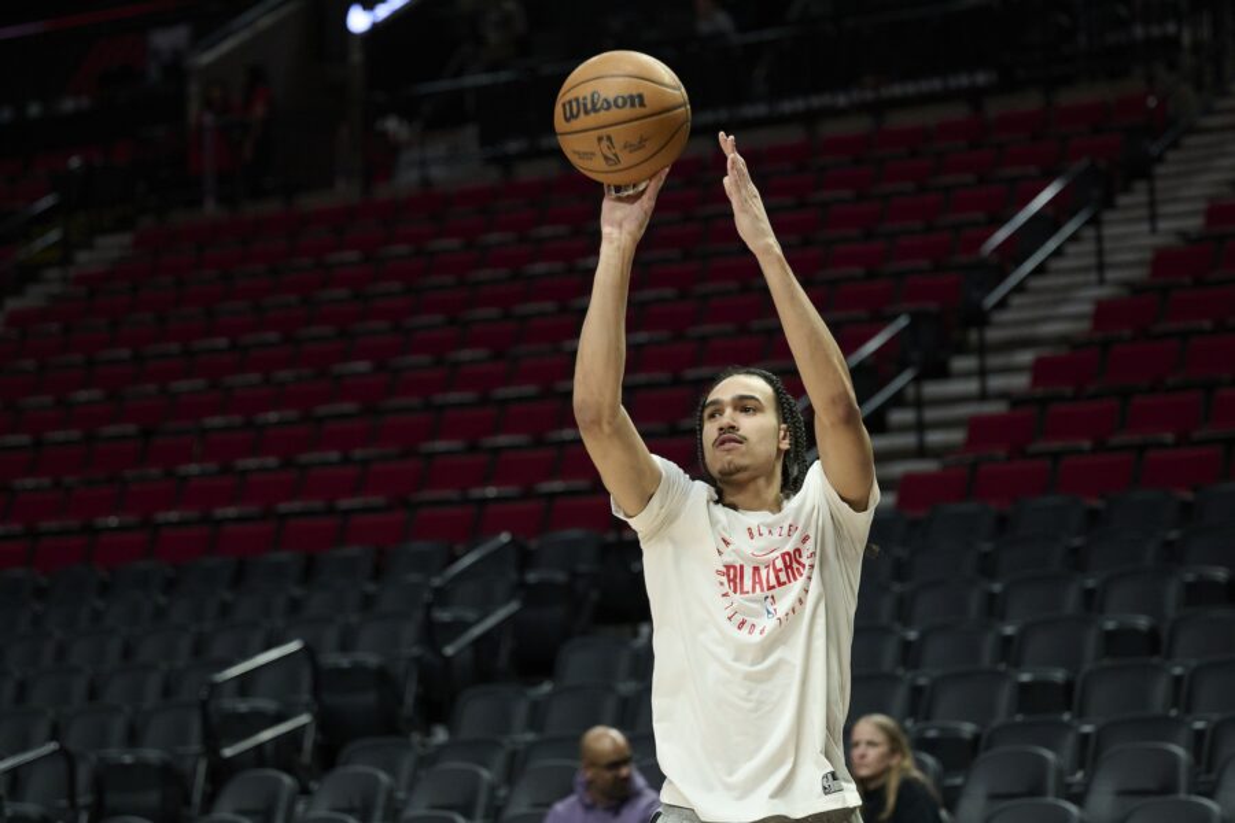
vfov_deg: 16.5
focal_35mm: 83
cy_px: 412
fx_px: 2847
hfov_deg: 24.5
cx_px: 618
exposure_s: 1/1600
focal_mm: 83
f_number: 2.8
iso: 3200
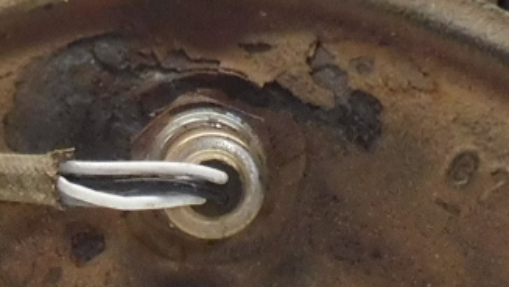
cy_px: 409
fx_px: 2214
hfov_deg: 13.1
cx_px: 210
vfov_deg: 7.3
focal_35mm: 164
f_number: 3.5
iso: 200
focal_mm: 4.3
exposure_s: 1/60
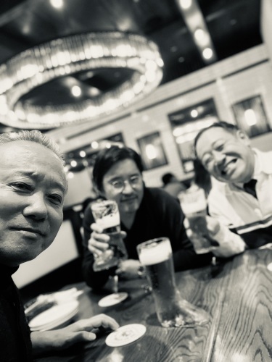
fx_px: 314
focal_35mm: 30
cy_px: 181
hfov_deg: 46.8
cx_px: 136
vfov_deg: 60.0
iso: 320
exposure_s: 1/50
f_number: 2.2
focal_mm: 2.71
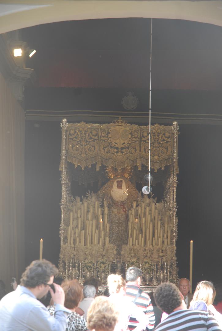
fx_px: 968
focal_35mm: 105
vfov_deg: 19.4
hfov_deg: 13.1
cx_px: 111
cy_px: 166
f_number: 4.5
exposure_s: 1/60
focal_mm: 70
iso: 280
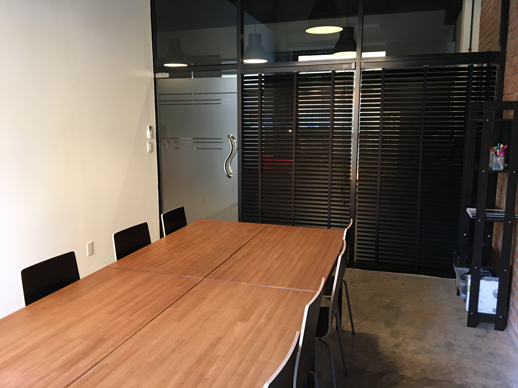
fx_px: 434
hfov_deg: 61.7
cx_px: 259
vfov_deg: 48.2
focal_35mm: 29
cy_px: 194
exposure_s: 1/8
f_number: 2.2
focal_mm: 4.15
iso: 100
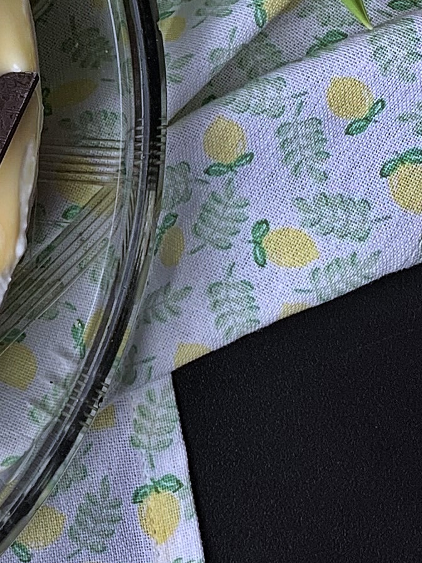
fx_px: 1902
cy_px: 138
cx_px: -206
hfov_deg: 12.1
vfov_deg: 16.7
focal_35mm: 117
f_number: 1.8
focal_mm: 4.25
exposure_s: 1/100
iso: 32
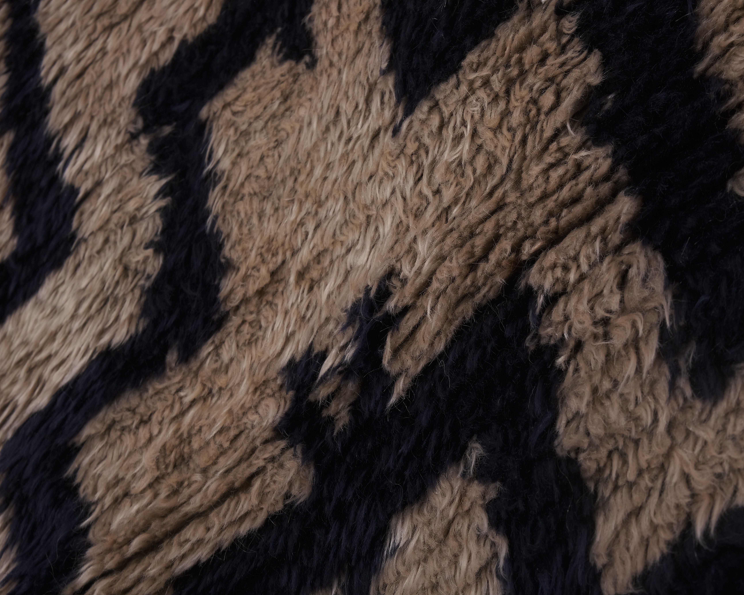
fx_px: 2070
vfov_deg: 16.4
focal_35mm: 94
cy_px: 297
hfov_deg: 20.4
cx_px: 405
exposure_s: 1/160
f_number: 13
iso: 160
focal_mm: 55
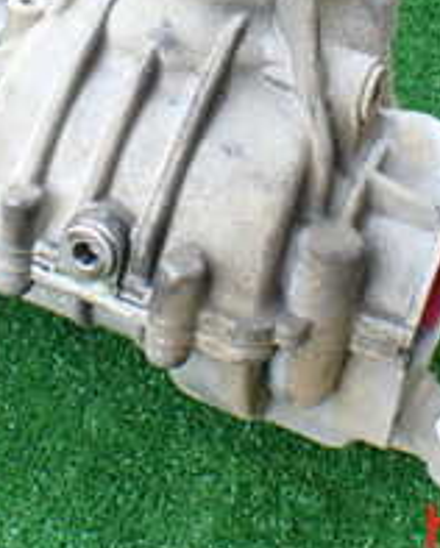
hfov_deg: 17.3
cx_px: 220
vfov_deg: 20.5
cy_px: -58
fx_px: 1446
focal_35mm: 89
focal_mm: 5.4
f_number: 2.3
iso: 400
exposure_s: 1/125
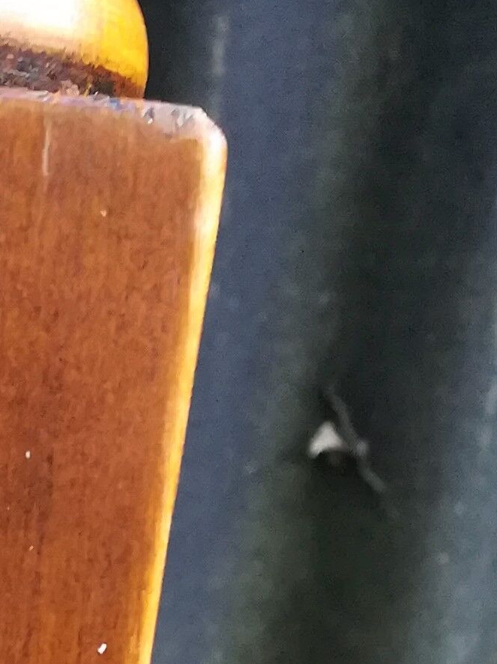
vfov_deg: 14.3
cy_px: 1287
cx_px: -447
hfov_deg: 11.6
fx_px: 2241
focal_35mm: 117
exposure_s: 1/33.3
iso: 200
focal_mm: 3.83
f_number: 2.2
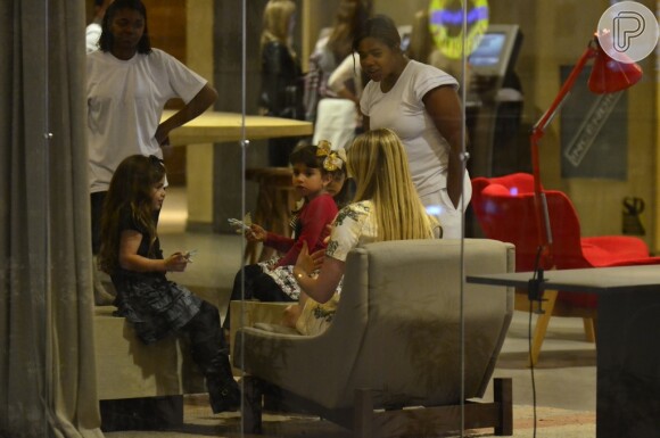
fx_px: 3570
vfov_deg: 7.0
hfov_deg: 10.6
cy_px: 219
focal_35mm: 195
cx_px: 330
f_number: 2.8
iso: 3200
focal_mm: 130
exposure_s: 1/160
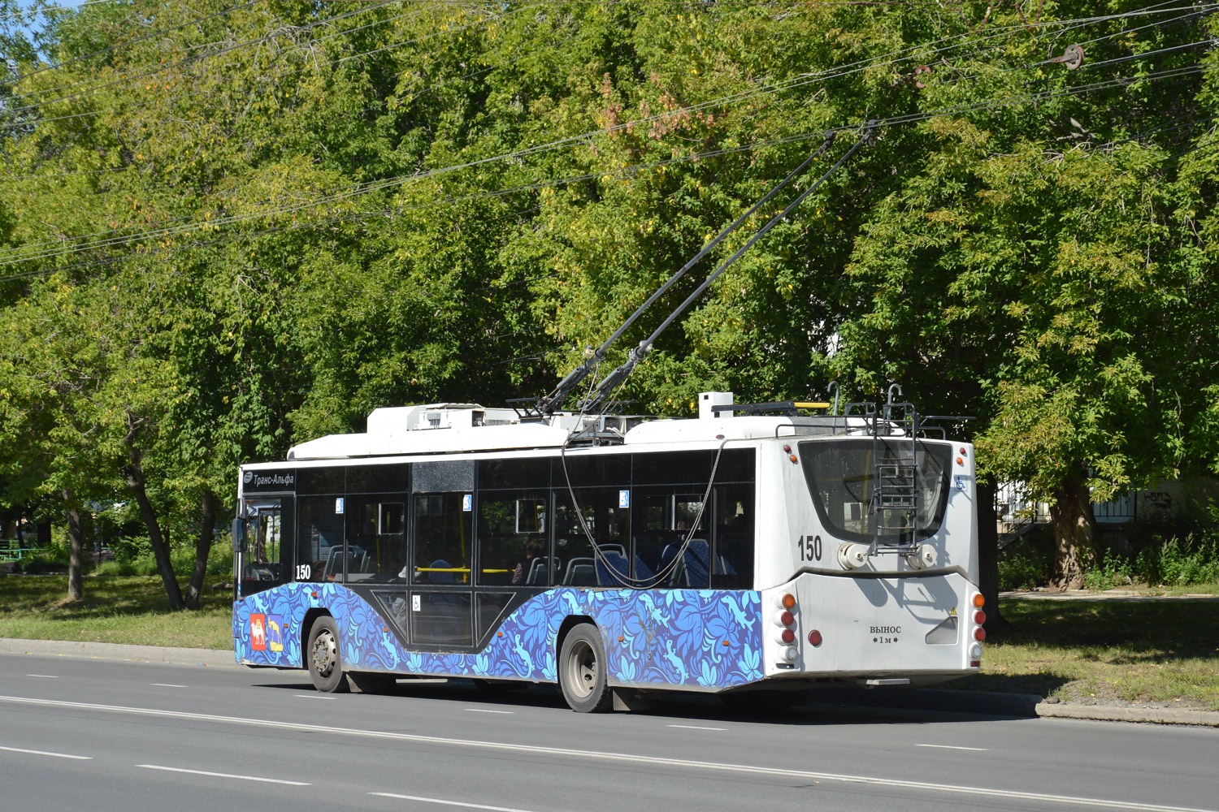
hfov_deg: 19.5
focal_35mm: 105
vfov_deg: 13.0
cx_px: 610
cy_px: 406
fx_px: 3555
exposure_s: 1/500
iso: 200
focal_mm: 70
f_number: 7.1
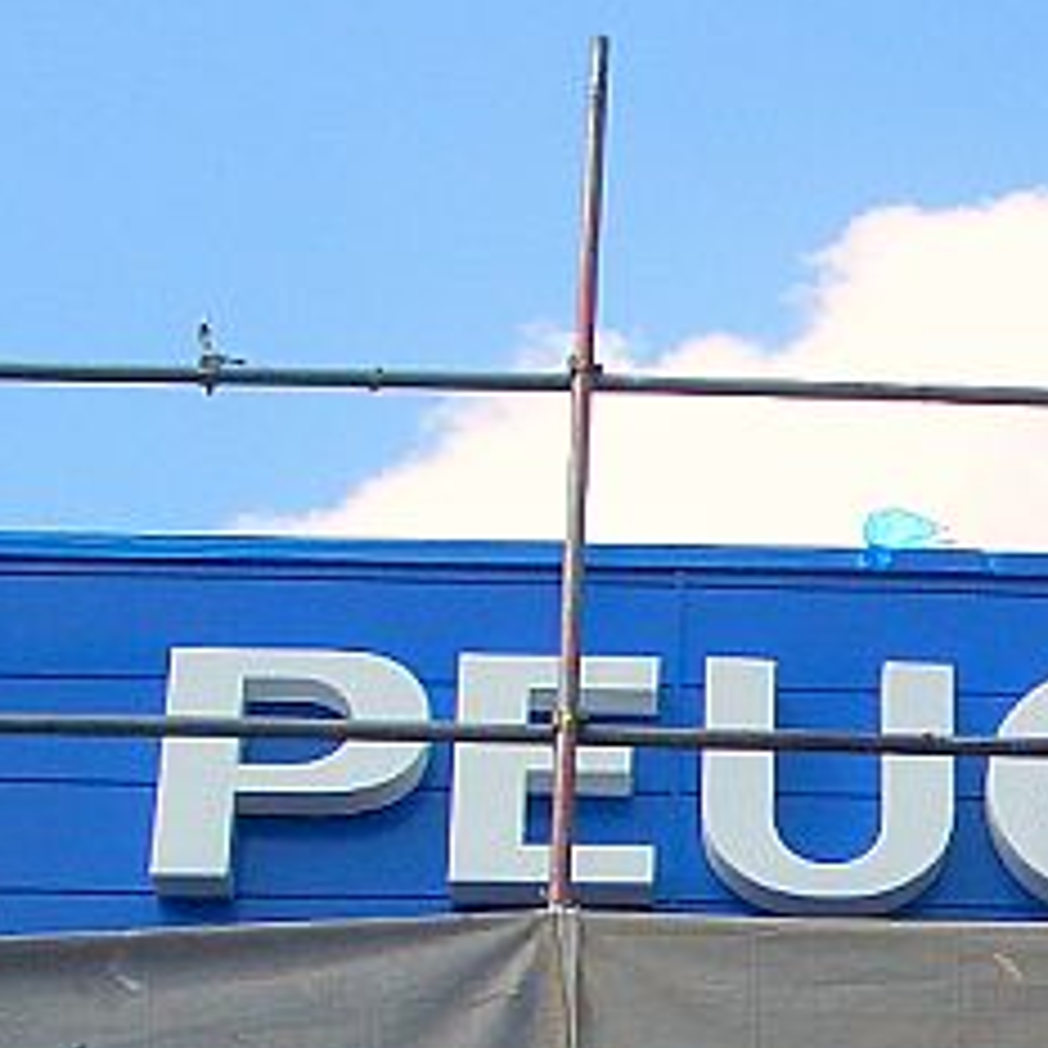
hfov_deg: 19.8
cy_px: 684
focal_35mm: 85
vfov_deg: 20.3
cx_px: 1066
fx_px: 2911
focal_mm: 5.8
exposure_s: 1/400
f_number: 4.3
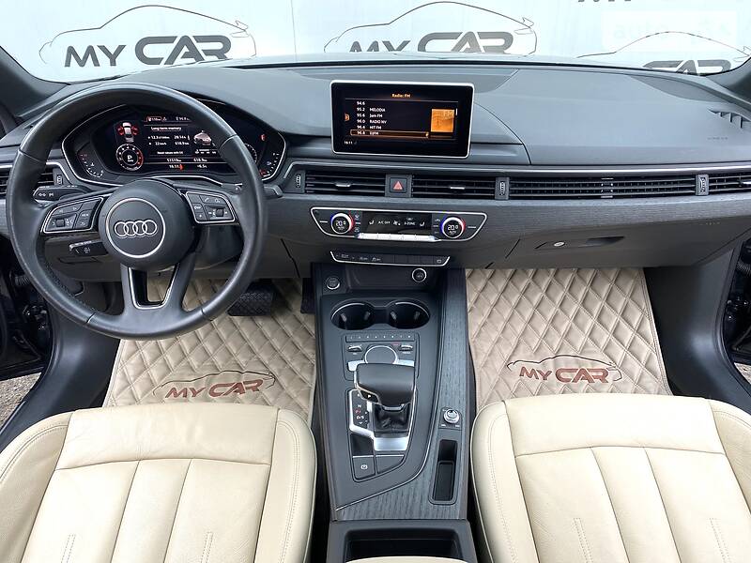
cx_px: 376
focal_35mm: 26
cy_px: 282
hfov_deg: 67.3
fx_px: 564
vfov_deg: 53.1
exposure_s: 1/98
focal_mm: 4.2
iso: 80
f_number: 1.8
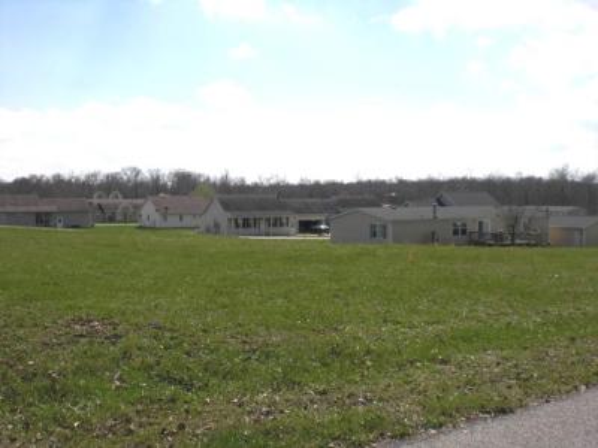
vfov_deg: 37.7
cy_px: 224
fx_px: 656
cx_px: 299
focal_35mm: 38
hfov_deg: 49.0
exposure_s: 1/800
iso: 64
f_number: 5.6
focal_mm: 6.3
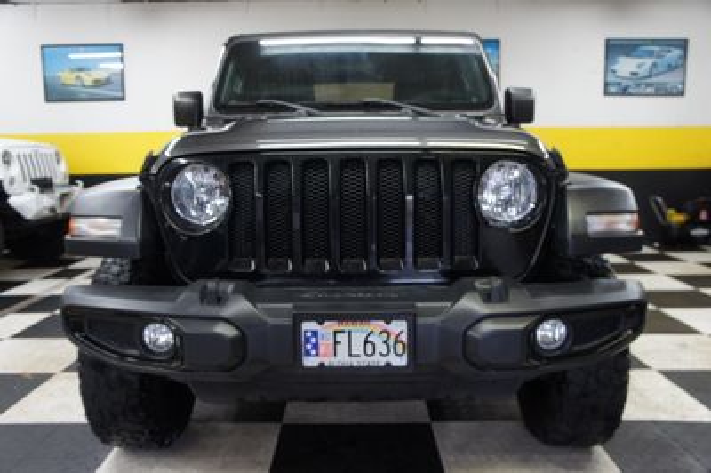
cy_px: 236
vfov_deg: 43.5
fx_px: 592
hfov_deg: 62.0
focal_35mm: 30
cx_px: 356
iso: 400
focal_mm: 20
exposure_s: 1/30
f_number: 4
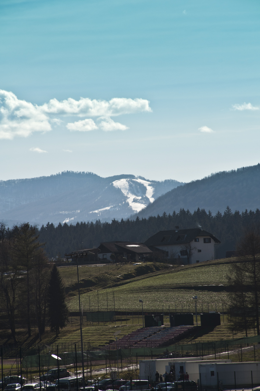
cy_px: 196
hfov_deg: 4.6
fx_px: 3258
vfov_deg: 6.9
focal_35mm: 300
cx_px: 130
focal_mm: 200
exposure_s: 1/640
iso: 200
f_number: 11
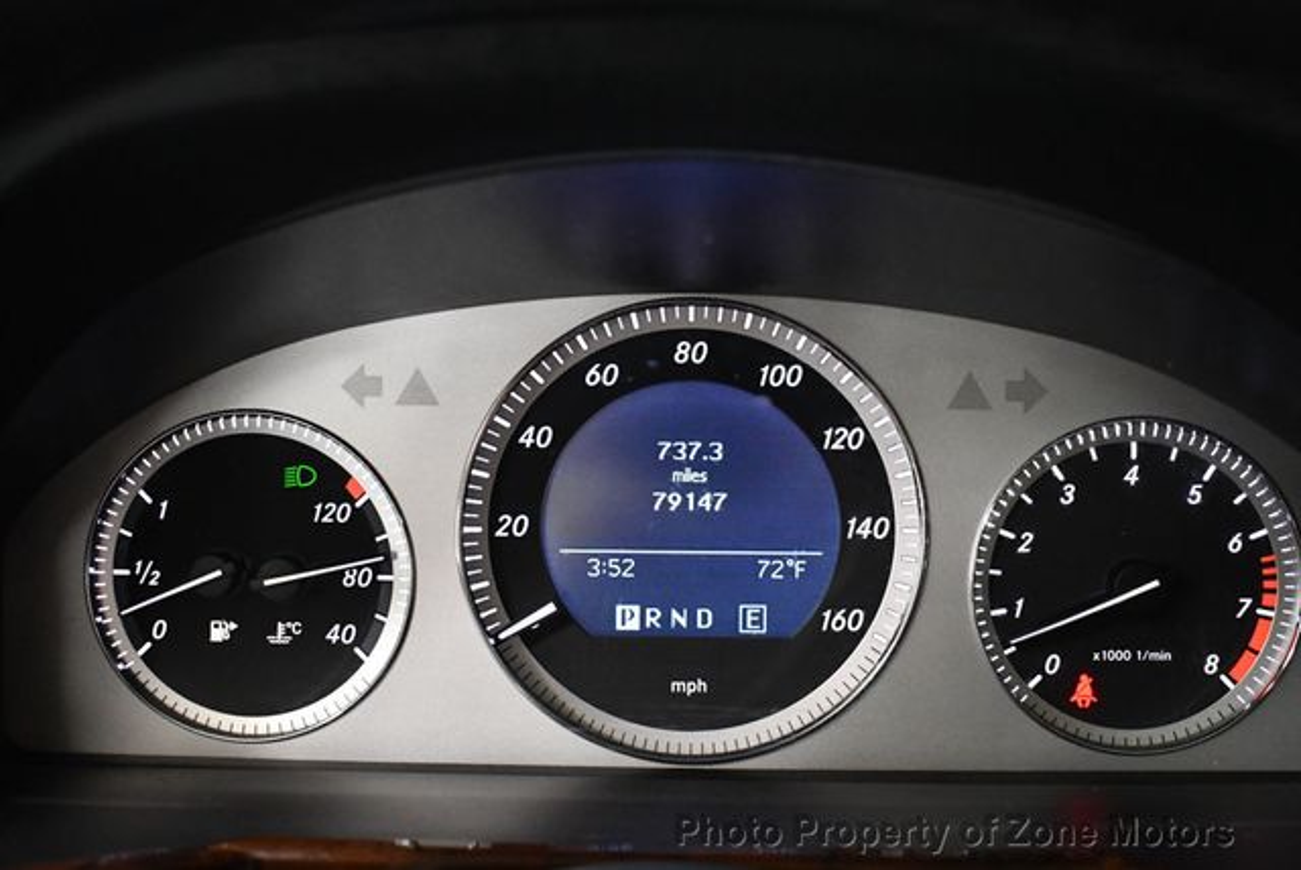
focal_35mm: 42
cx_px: 650
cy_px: 435
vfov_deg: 32.0
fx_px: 1519
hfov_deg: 46.4
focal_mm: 21
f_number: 3.8
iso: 3200
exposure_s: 1/80
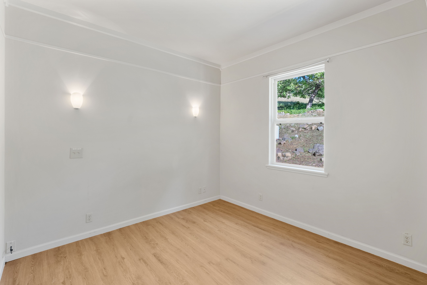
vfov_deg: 73.8
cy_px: 142
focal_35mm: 16
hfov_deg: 96.7
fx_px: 190
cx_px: 214
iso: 640
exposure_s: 1/2
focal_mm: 16
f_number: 8
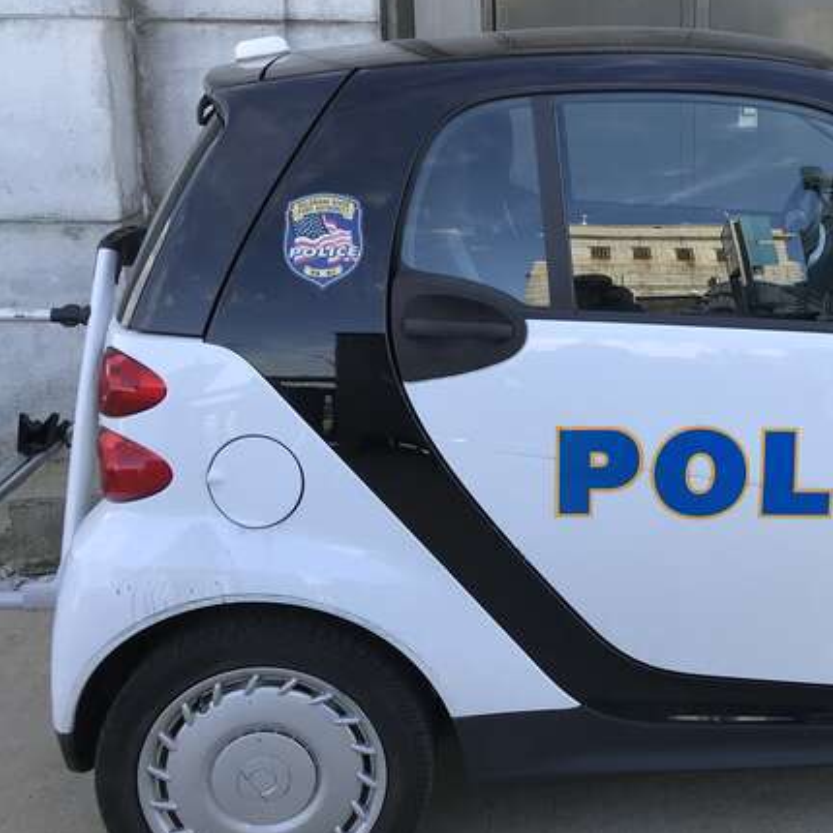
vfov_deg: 36.6
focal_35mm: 46
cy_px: 310
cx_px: 711
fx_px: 1252
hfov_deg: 35.1
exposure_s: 1/431
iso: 20
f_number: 1.8
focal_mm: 3.99
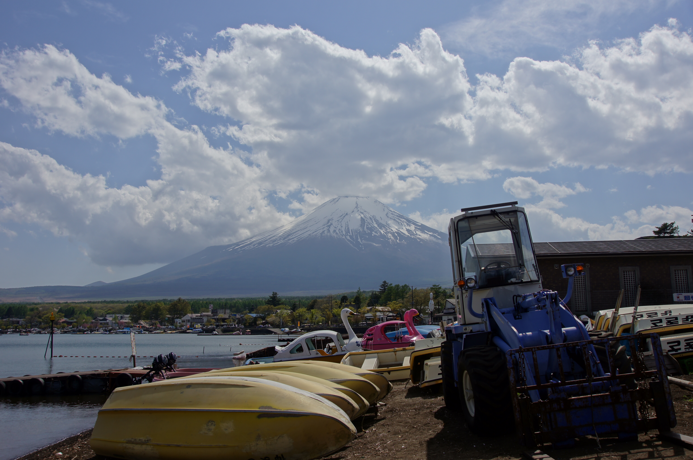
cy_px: 230
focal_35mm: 33
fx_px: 635
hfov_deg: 57.3
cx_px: 346
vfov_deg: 39.9
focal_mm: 22
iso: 100
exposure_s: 1/640
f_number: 8
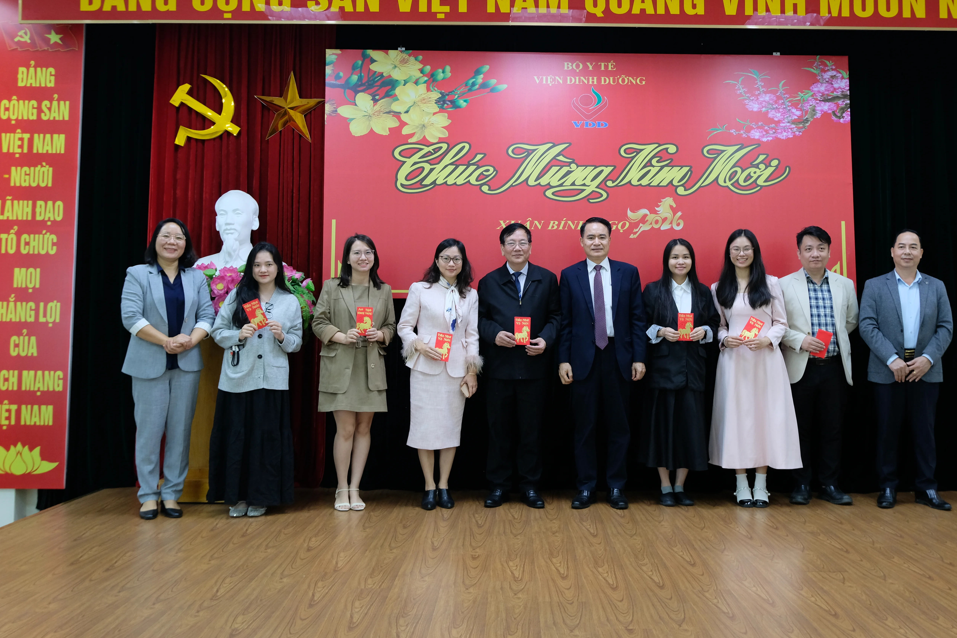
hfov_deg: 54.4
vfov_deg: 37.8
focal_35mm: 35
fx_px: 930
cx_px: 523
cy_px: 270
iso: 800
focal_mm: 20.3
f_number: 4.2
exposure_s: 1/30
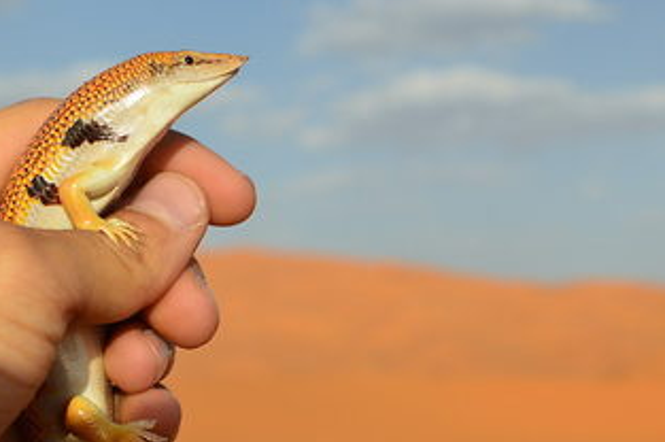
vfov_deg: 14.8
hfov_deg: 22.1
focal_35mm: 92
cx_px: 376
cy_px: 304
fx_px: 1698
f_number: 7.1
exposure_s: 1/200
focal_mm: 32
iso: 100
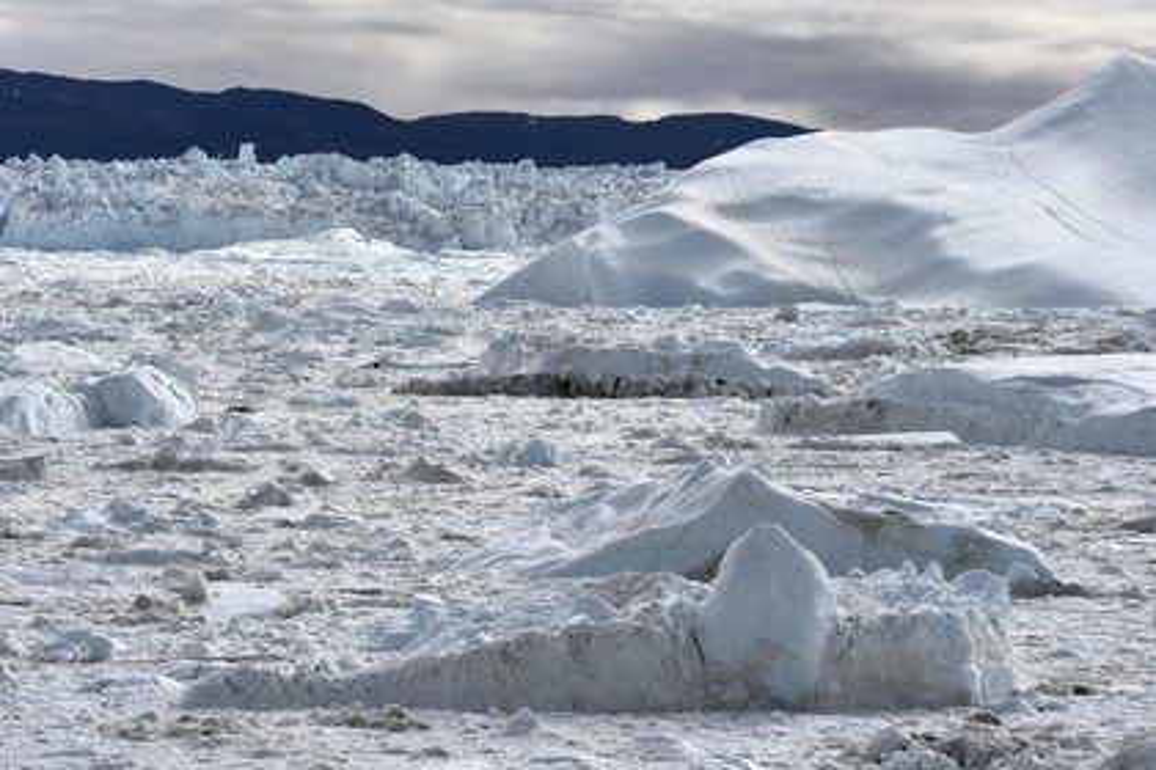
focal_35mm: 135
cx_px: 578
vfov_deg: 10.2
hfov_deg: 15.2
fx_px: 4335
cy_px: 385
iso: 200
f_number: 16
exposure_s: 1/320
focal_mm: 135
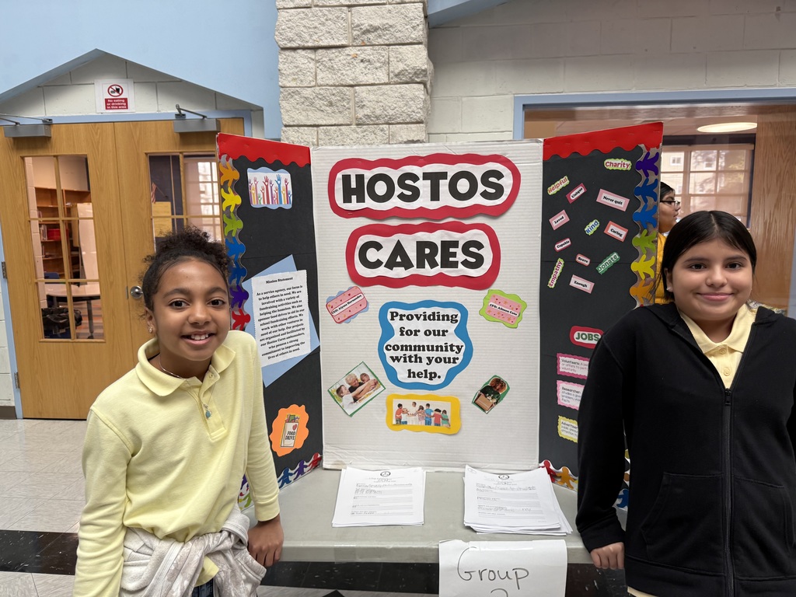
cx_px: 398
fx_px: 552
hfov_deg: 71.6
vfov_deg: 56.8
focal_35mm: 24
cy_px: 298
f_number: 1.78
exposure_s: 1/121
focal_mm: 6.76
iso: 125
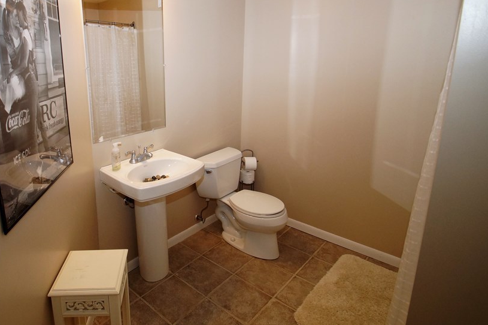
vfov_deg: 61.2
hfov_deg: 81.9
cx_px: 173
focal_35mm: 20
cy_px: 126
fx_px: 271
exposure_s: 1/160
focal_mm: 10
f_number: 4
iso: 800
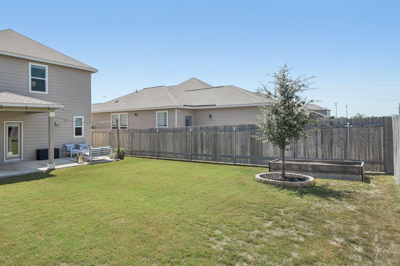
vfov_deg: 61.7
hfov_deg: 81.3
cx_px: 135
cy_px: 115
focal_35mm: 20
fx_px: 222
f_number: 8
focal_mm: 10
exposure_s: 1/800
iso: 400
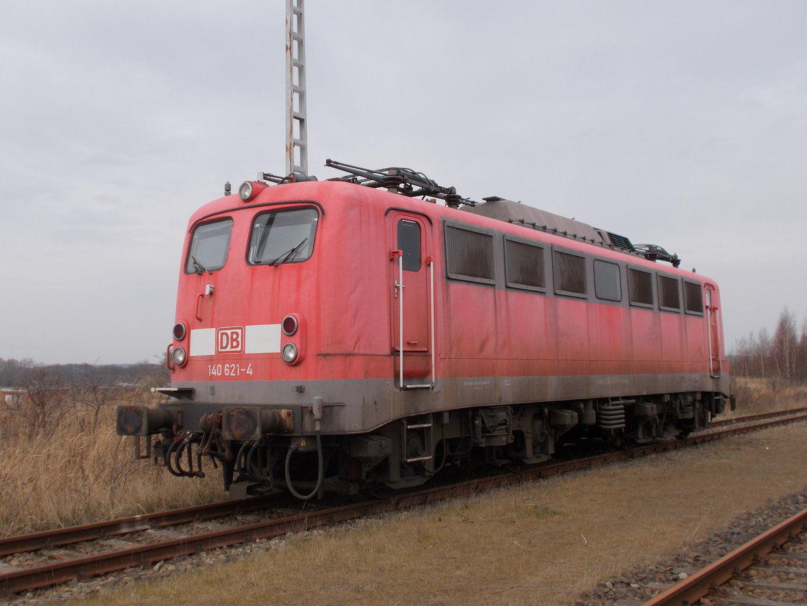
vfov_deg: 36.8
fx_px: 909
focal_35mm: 39
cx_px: 404
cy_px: 303
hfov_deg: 47.9
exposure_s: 1/400
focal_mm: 6.9
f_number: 3.9
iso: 80
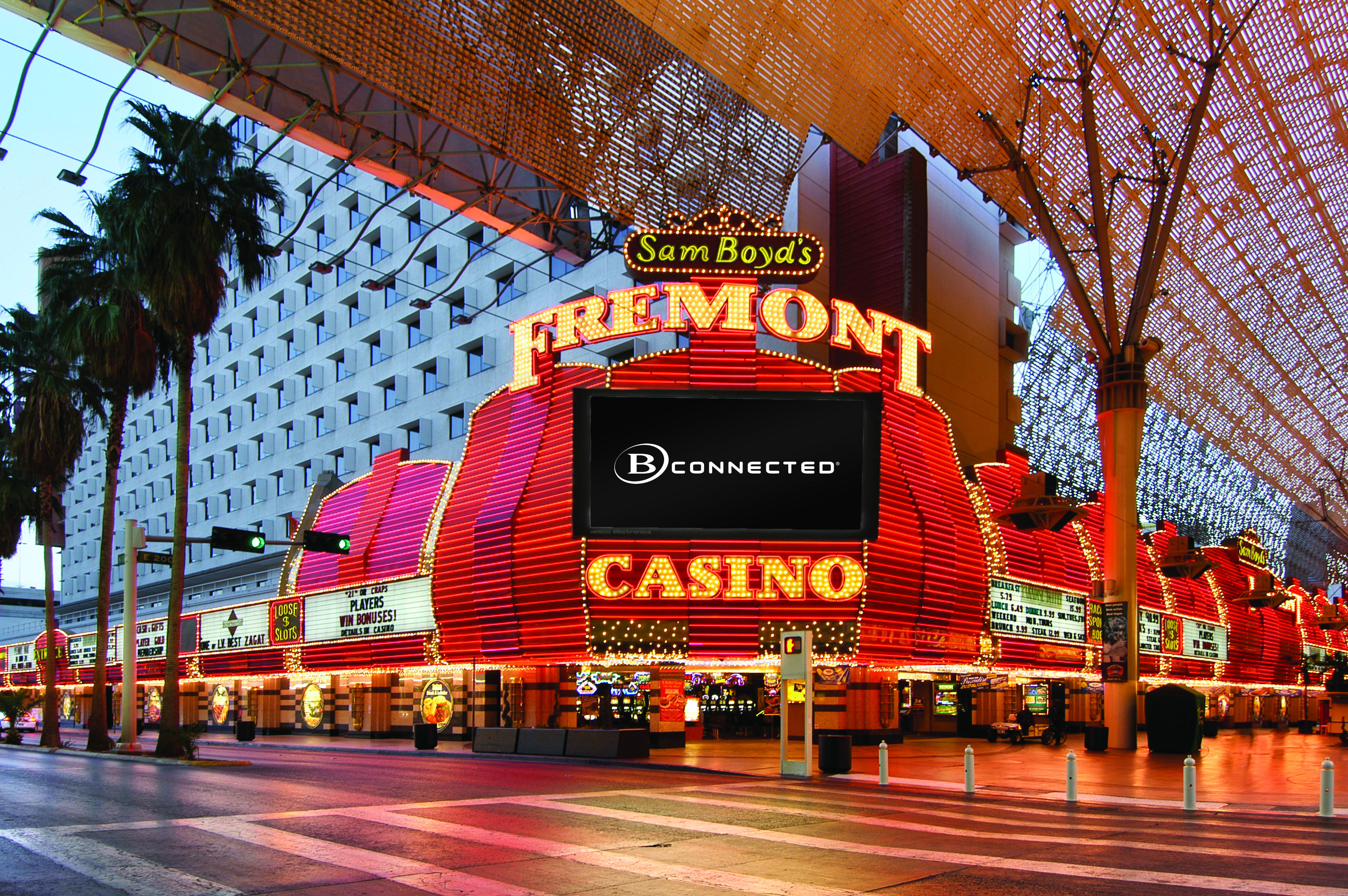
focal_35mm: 22
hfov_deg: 77.4
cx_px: 674
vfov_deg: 56.1
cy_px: 448
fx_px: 842
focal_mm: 15
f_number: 8
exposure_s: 1/10
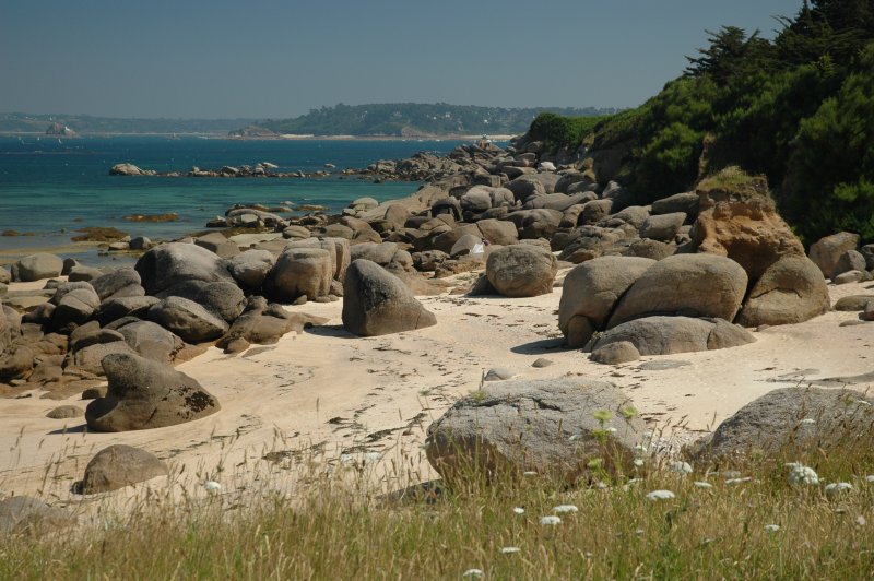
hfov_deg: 26.0
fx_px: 1892
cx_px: 437
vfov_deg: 17.5
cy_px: 290
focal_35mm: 78
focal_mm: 52
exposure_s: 1/200
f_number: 6.3
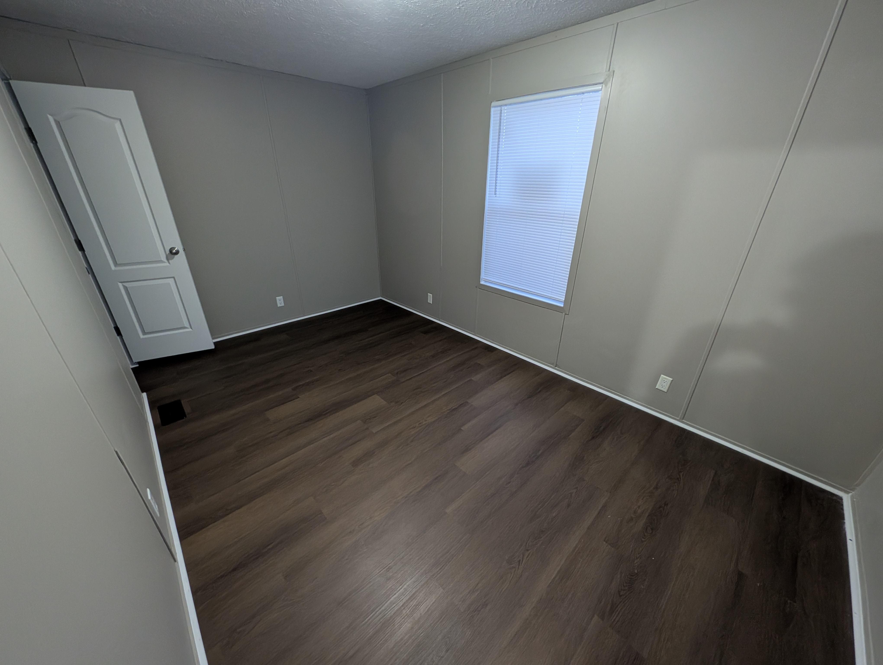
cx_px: 442
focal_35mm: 12
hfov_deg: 110.5
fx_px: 307
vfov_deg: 94.6
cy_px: 332
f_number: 1.95
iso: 496
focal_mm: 2.23
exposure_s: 1/24
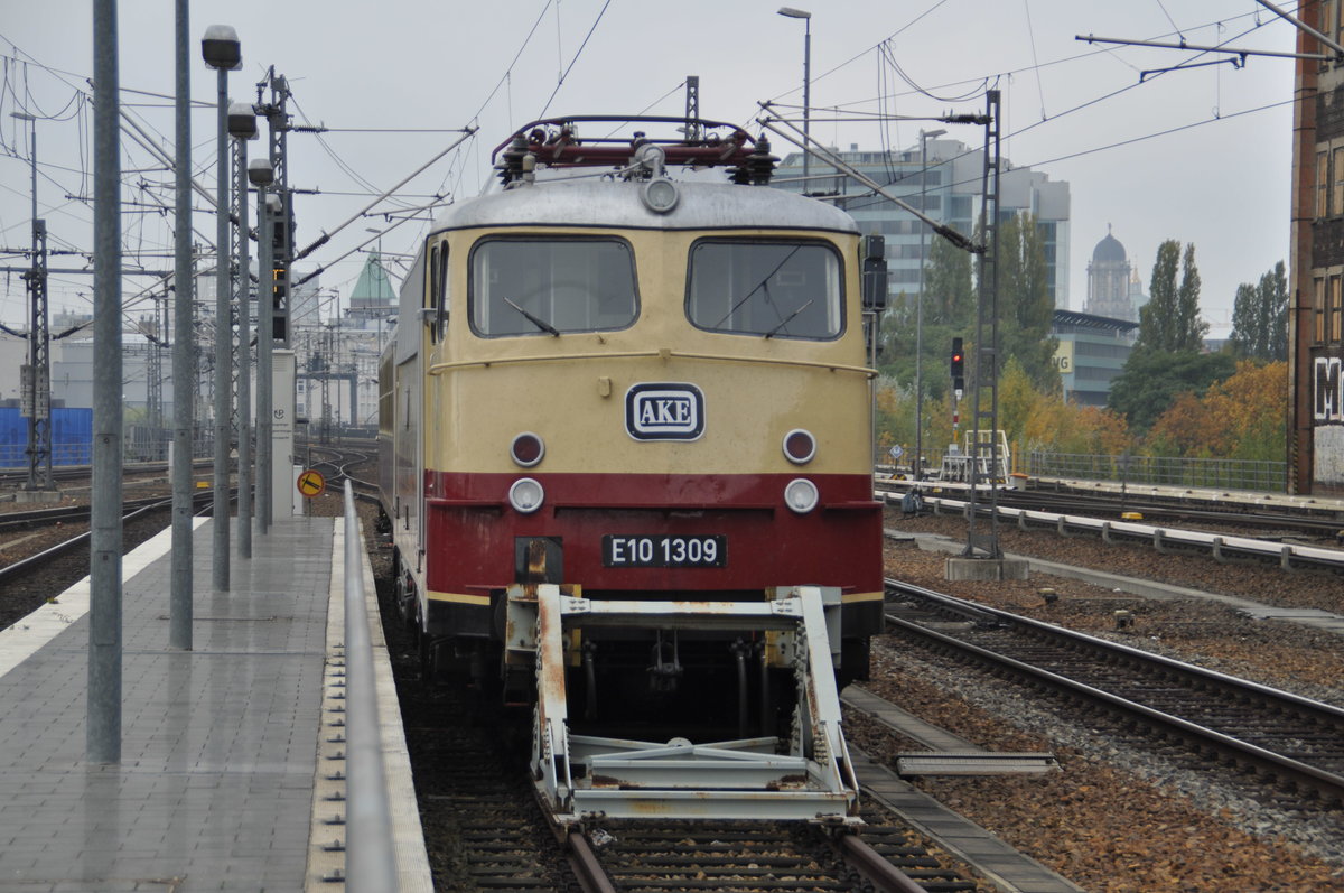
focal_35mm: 112
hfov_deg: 18.2
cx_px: 672
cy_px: 446
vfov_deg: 12.1
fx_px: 4195
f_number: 5.6
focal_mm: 75
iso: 220
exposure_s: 1/500
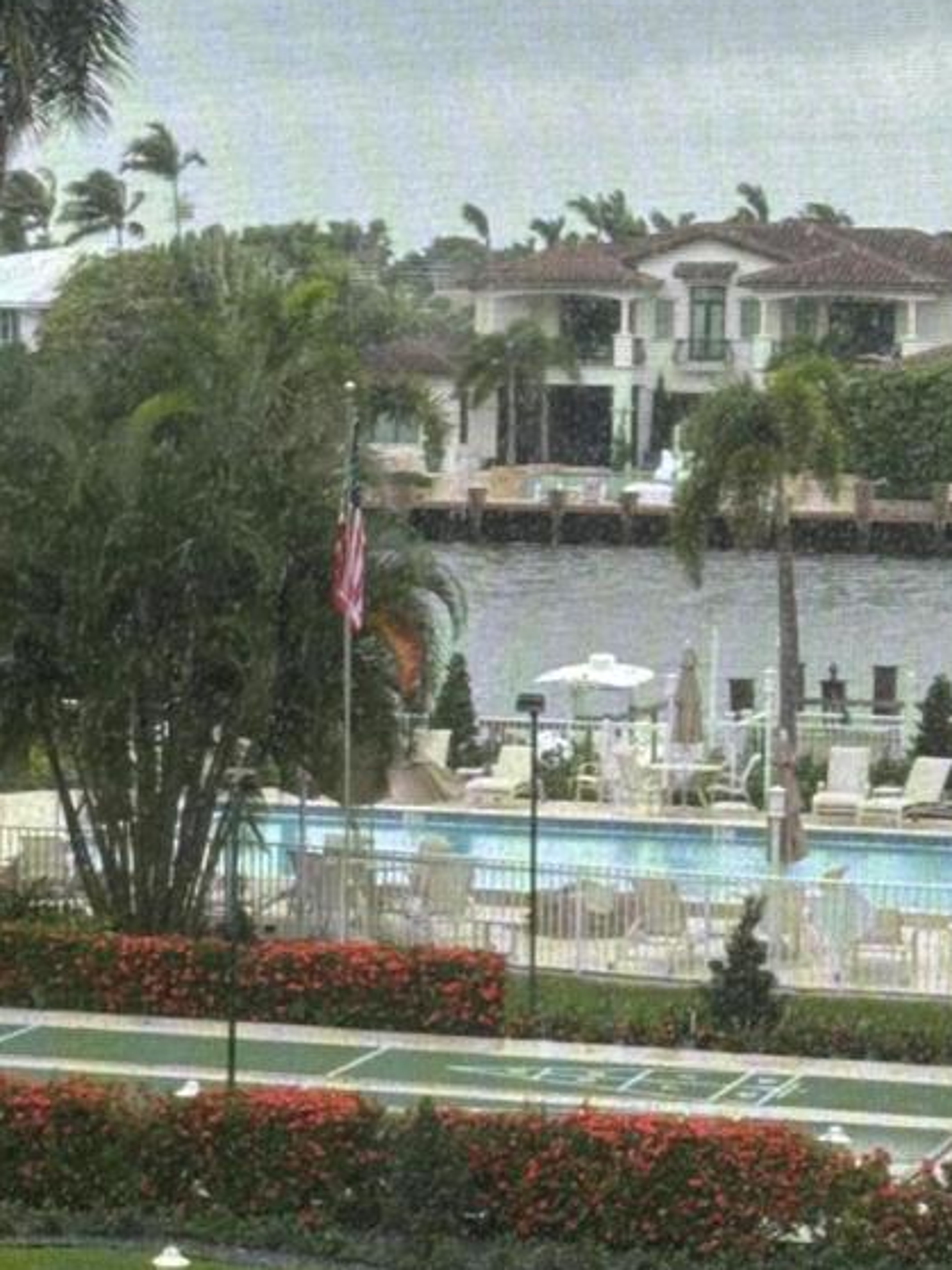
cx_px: 286
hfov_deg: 11.2
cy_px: 697
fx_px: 4842
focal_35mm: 132
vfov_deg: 14.9
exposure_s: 1/694
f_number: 1.78
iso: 64
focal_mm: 6.86
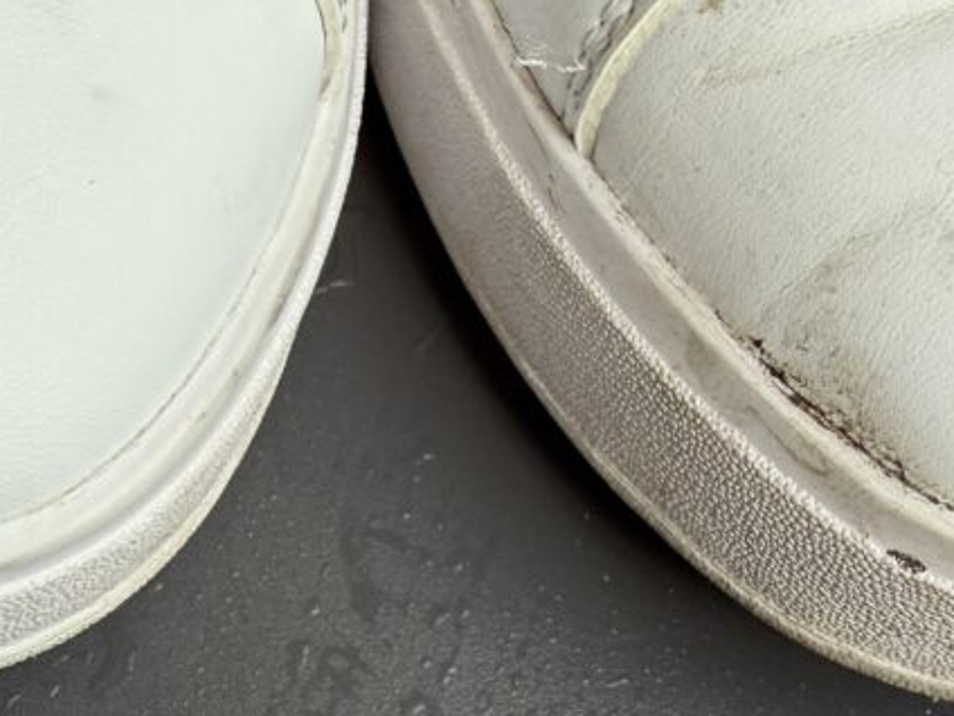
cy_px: 293
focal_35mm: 56
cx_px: 255
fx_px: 1543
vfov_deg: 26.1
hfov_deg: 33.8
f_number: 2.2
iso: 64
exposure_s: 1/100
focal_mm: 2.22
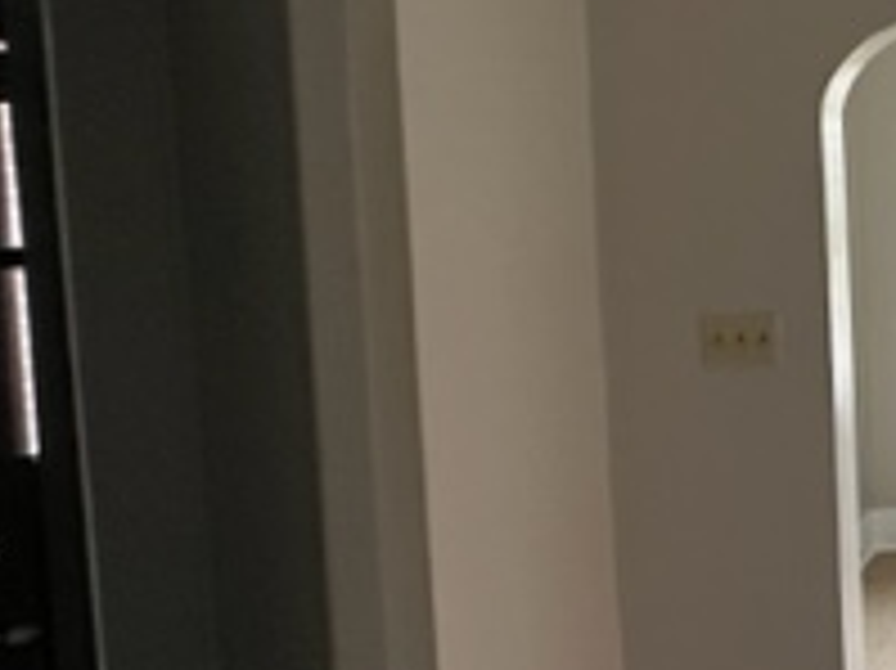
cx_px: 1247
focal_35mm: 45
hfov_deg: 30.2
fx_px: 1164
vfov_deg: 31.9
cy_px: 234
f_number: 2.2
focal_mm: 2.22
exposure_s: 1/99
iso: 160
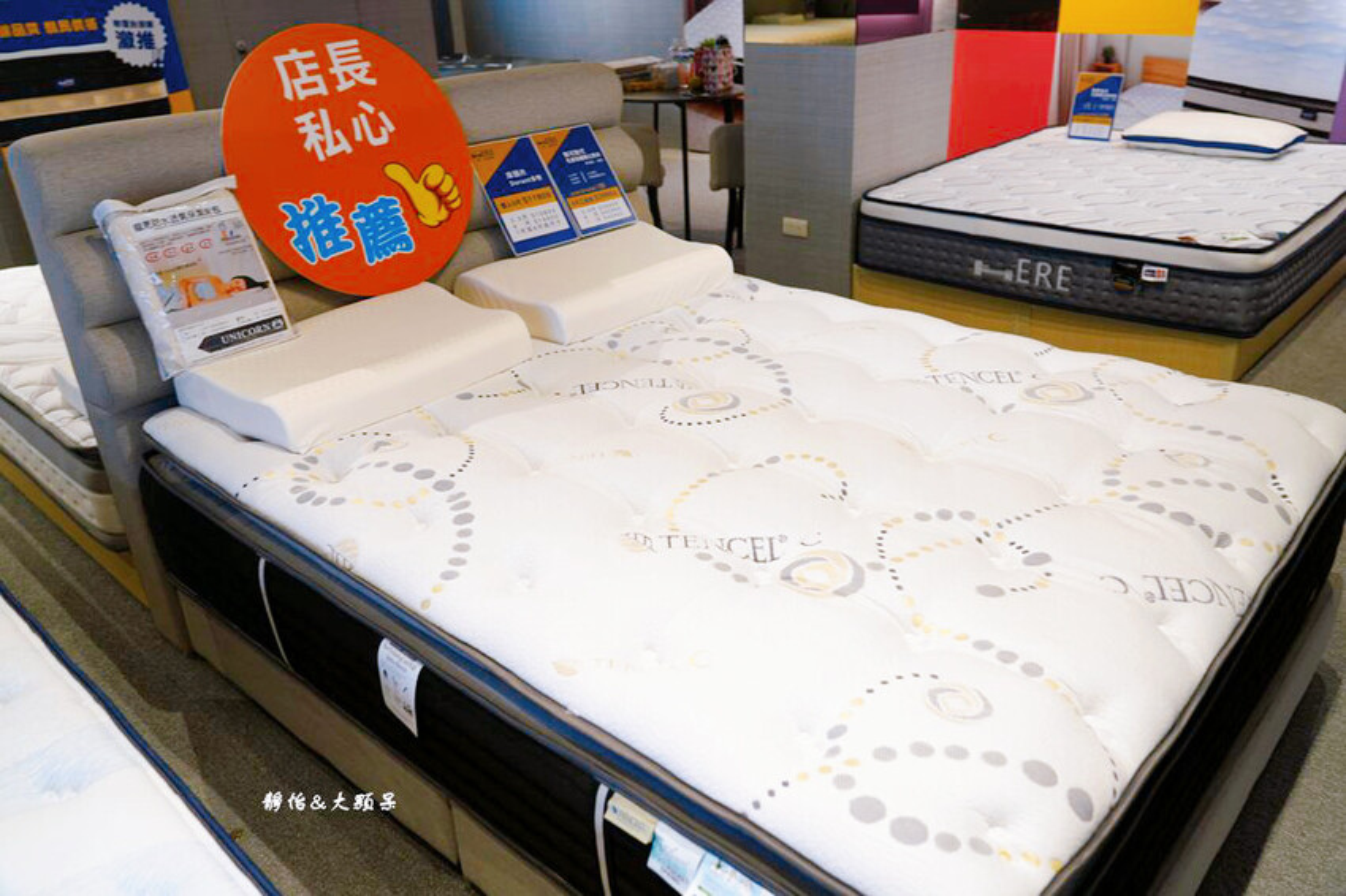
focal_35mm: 27
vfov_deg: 47.9
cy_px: 448
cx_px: 673
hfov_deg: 67.4
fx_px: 1009
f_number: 4
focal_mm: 27
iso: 160
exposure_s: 1/30
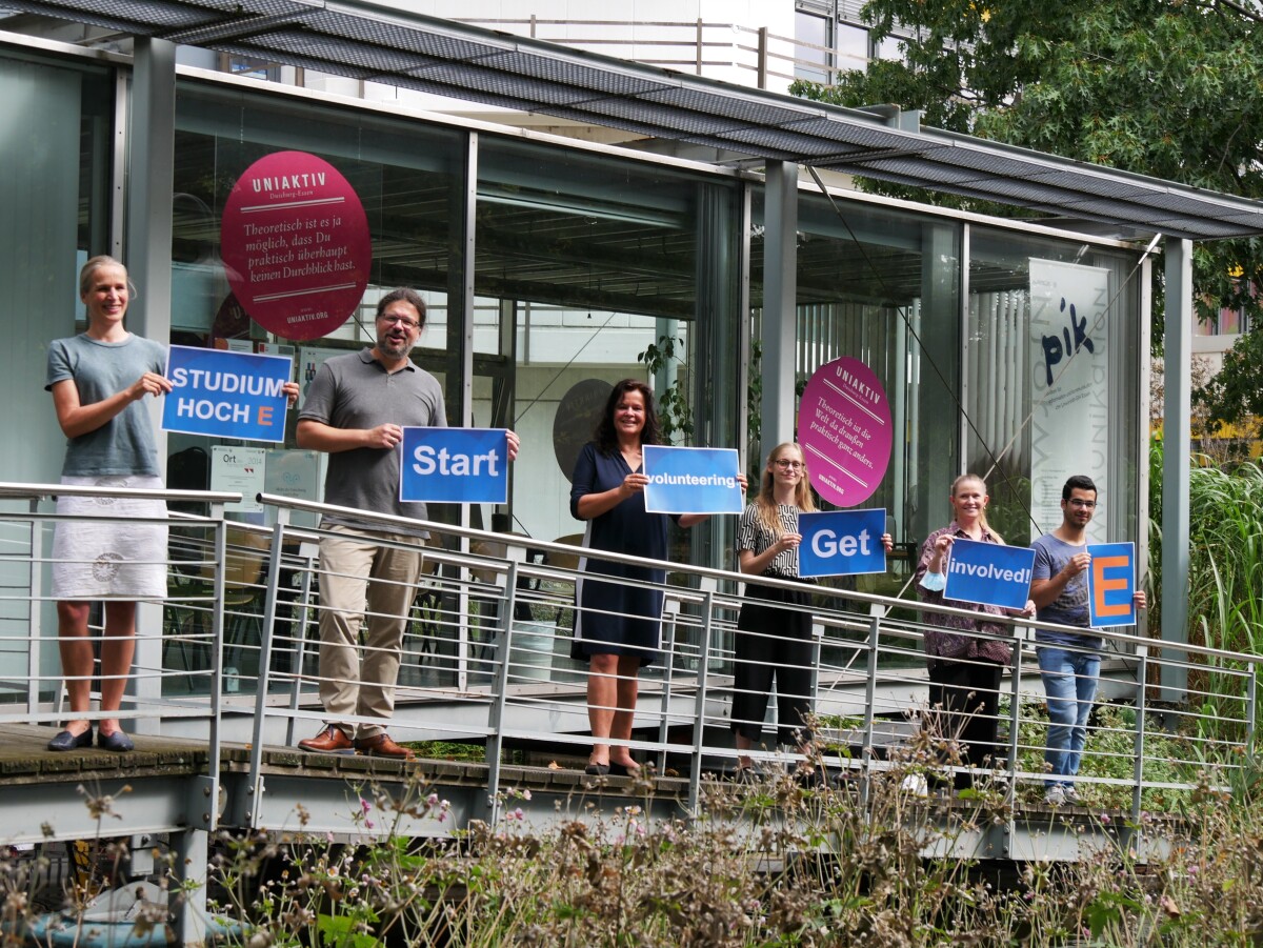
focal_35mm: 64
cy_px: 474
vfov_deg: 22.9
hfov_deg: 30.3
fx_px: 2336
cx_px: 632
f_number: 5.6
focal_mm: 32
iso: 200
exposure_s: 1/200
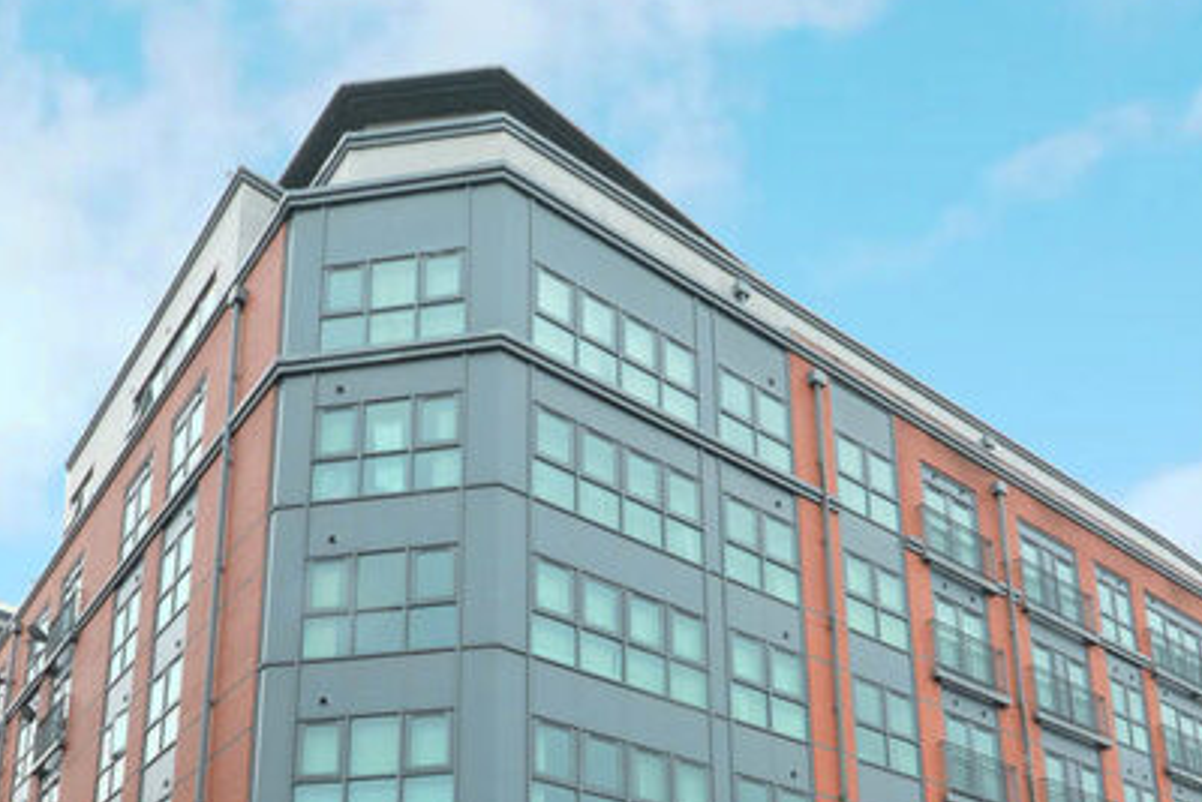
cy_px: 683
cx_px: 664
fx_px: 964
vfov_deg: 42.3
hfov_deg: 63.7
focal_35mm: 29
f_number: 9
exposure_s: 1/320
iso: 1600
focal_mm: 11
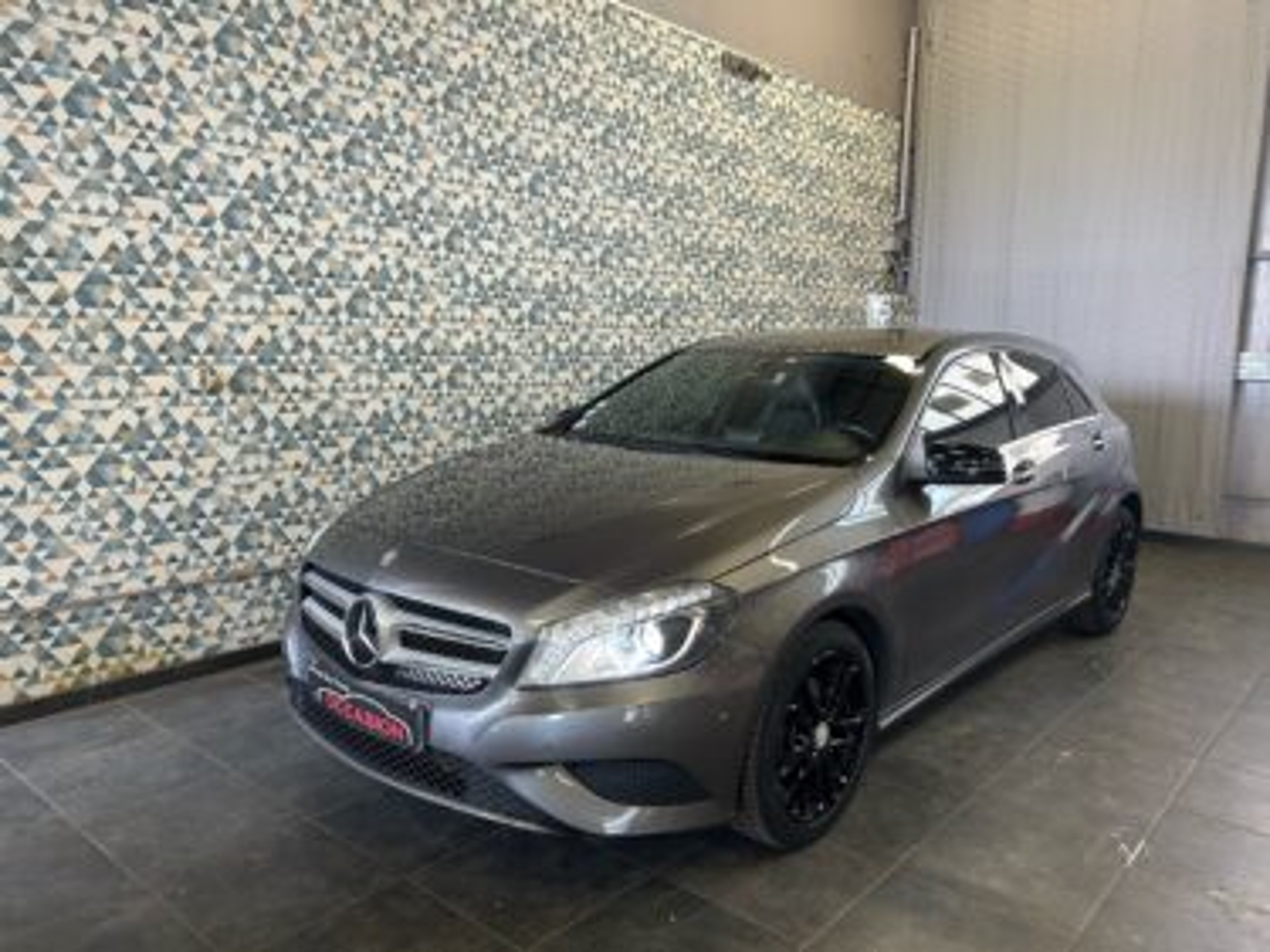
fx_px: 954
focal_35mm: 26
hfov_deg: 67.3
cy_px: 476
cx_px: 635
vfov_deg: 53.0
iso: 125
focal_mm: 5.7
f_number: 1.5
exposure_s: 1/50
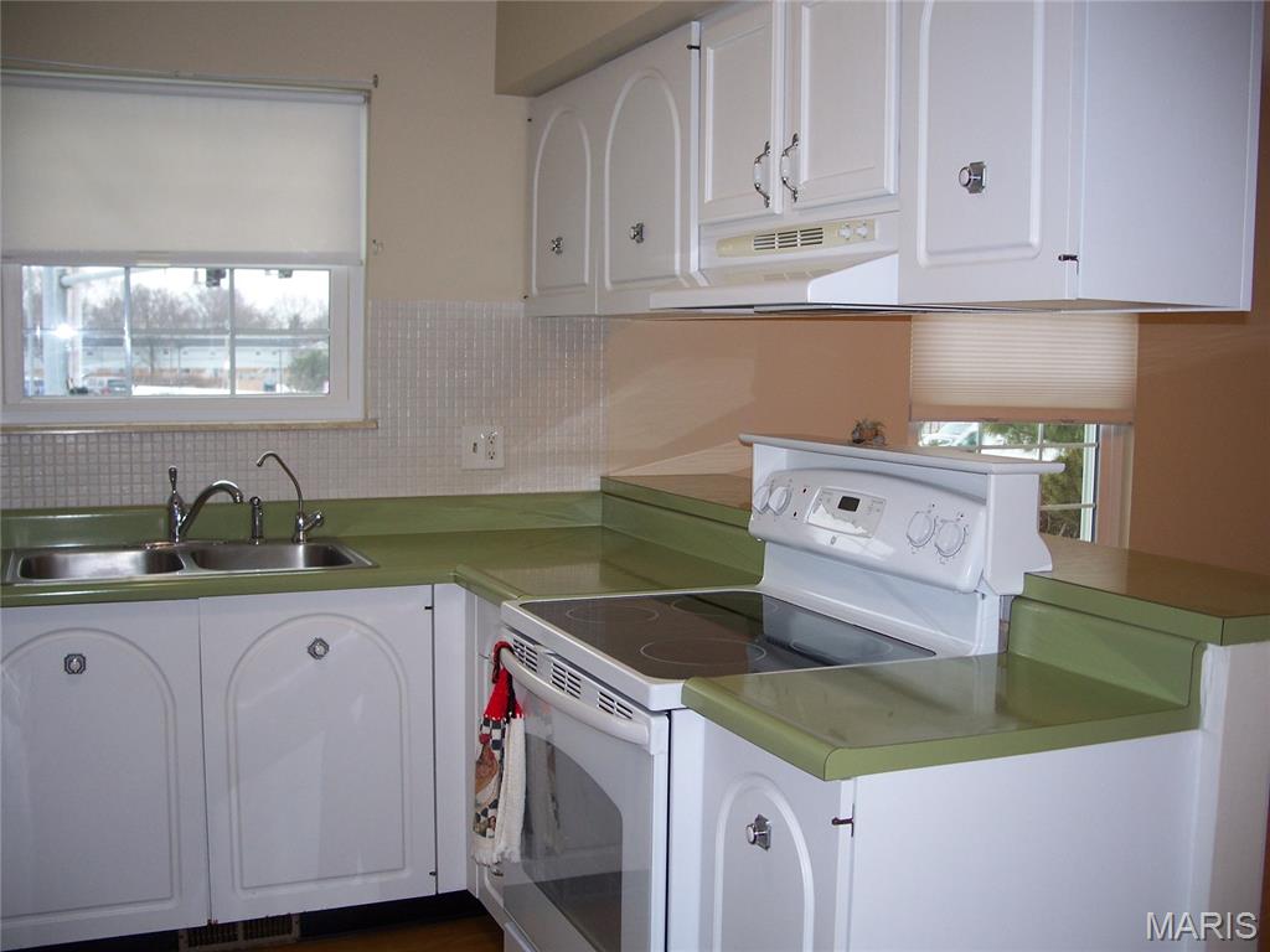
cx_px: 635
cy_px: 476
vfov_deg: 38.7
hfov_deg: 50.1
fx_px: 1357
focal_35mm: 37
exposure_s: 1/60
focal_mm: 7.8
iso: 125
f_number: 2.8
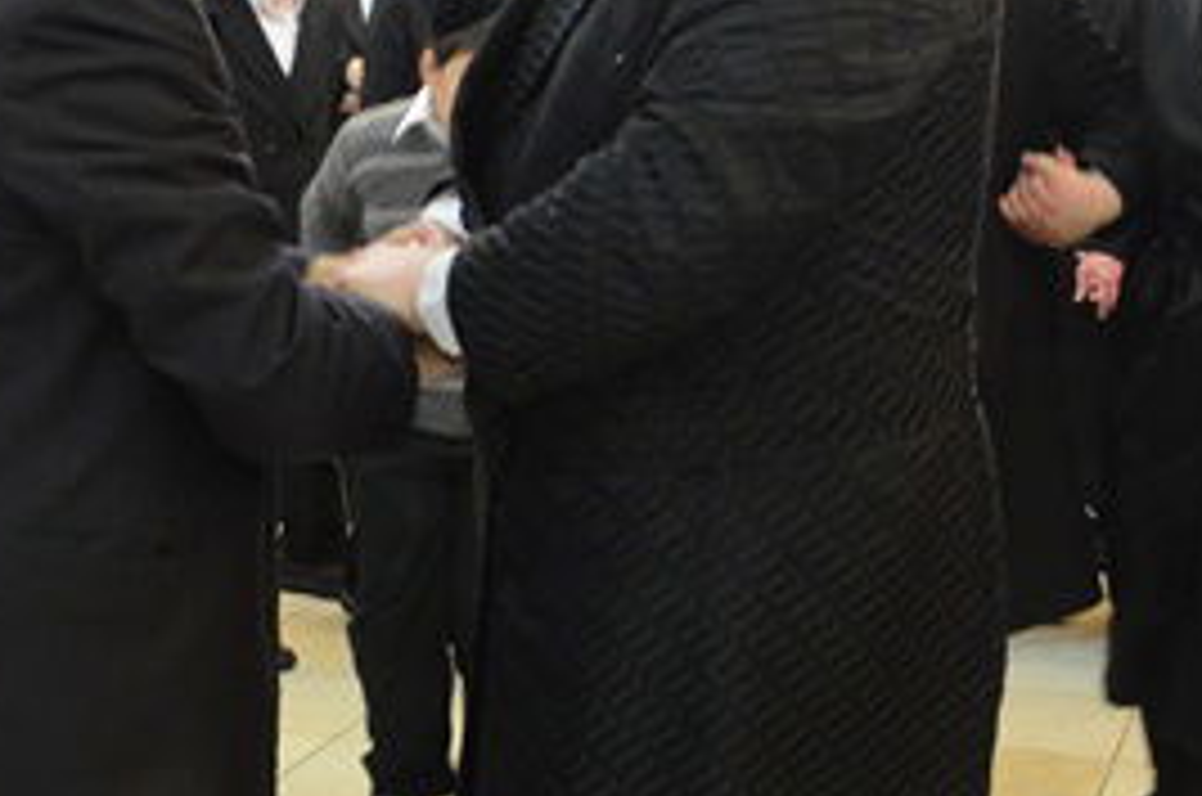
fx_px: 2550
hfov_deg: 25.8
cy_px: 378
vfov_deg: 17.8
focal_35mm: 76
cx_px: 149
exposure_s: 1/80
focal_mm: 17
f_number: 2.8
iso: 2000
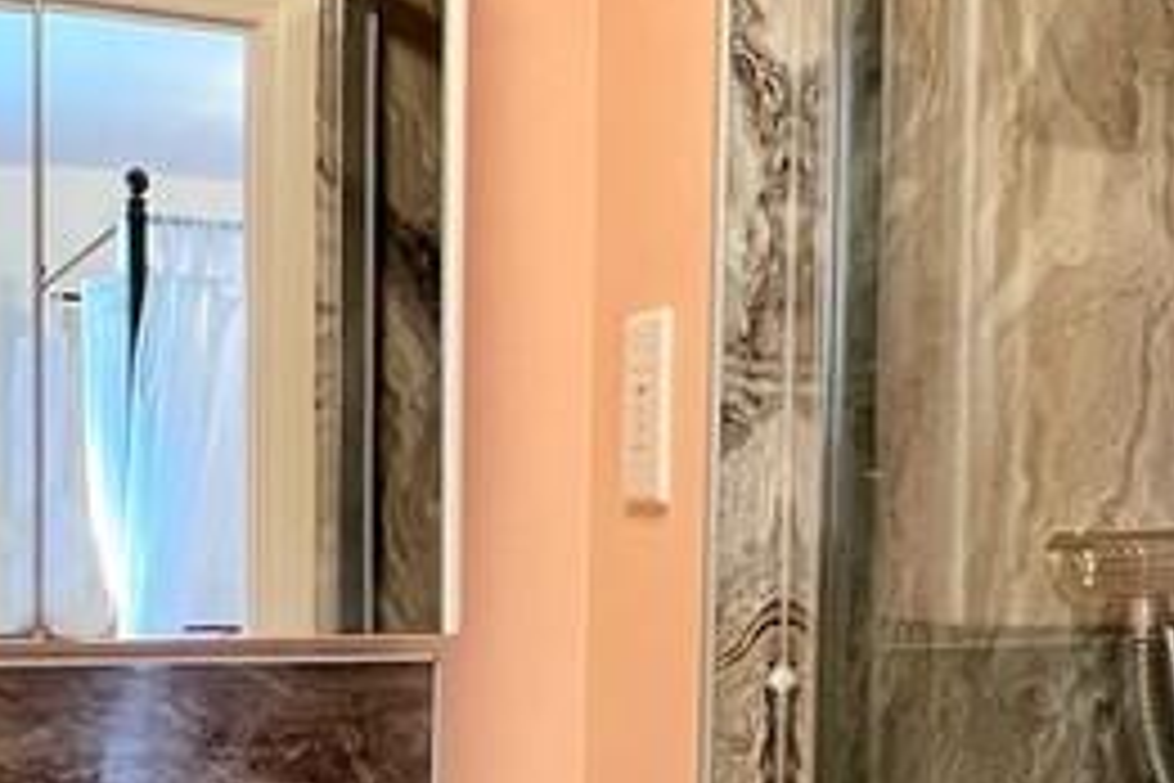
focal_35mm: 53
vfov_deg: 25.2
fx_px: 1728
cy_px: 590
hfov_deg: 37.4
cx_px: 711
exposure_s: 1/50
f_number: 1.8
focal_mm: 1.57
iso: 320
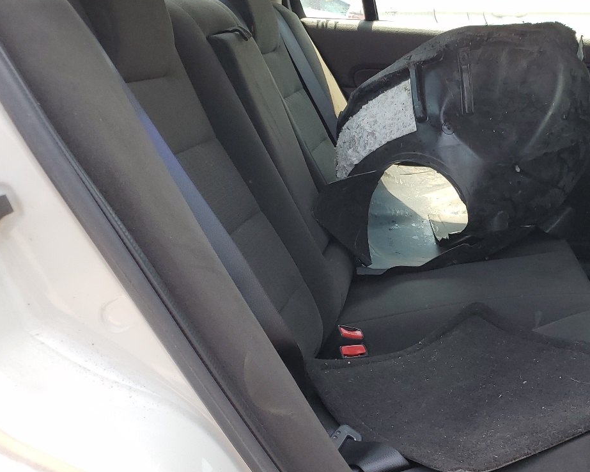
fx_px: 768
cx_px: 477
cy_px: 222
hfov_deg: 40.2
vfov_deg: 34.1
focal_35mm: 44
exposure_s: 1/455
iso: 50
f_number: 1.5
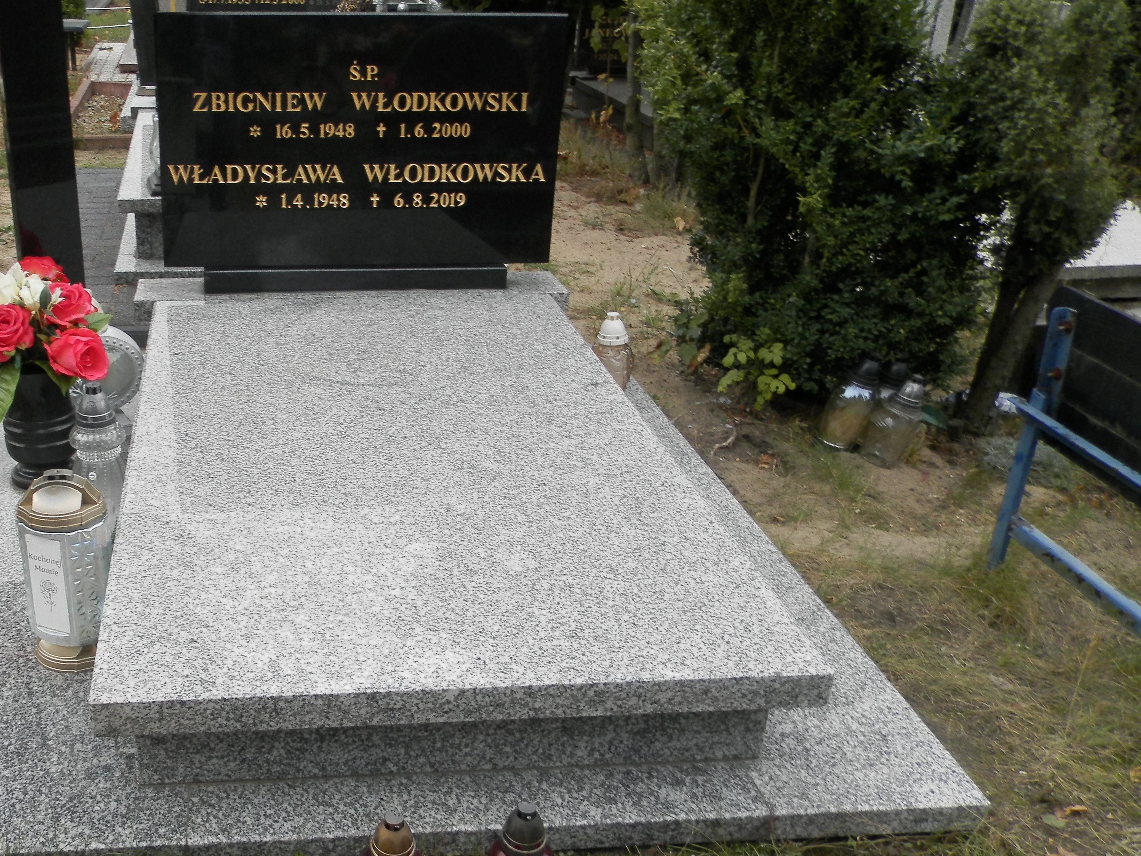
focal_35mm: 36
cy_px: 459
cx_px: 322
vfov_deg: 39.6
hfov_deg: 49.8
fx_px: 1187
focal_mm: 4.5
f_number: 3.1
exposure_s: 1/250
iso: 80
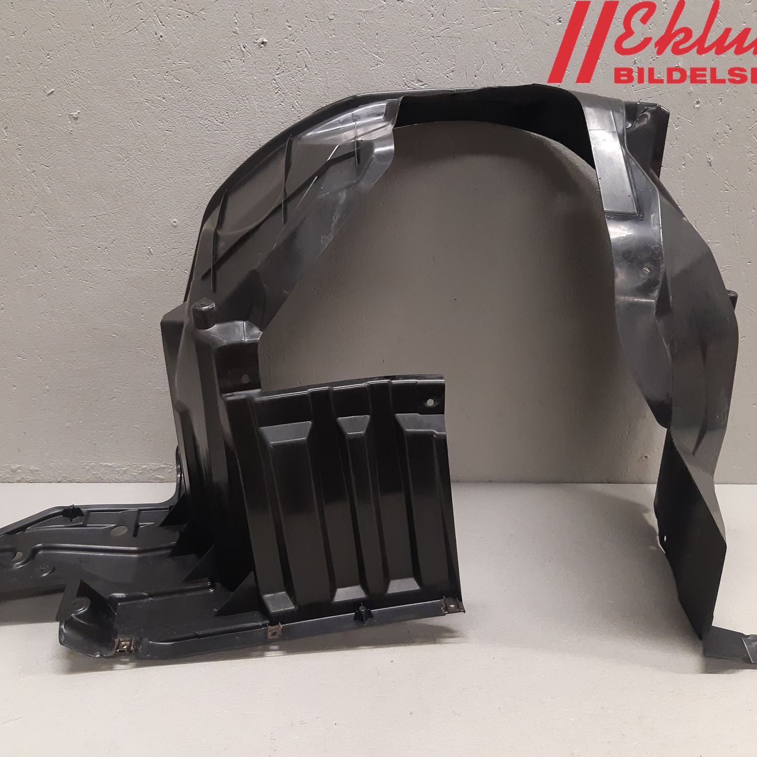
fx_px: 767
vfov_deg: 52.5
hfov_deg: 52.5
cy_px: 382
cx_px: 343
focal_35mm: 31
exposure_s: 1/50
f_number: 1.7
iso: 200
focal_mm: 3.93
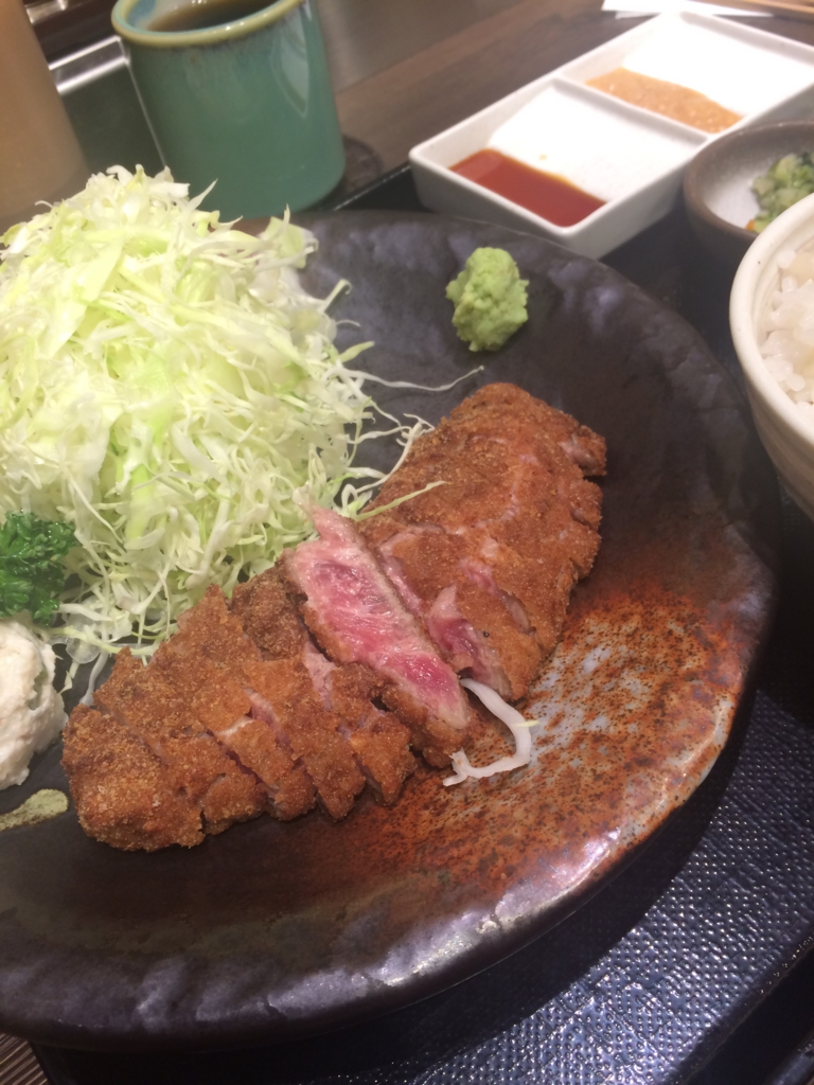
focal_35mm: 29
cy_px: 542
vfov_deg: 61.7
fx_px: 909
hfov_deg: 48.2
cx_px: 407
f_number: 2.2
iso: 64
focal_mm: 4.15
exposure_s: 1/30
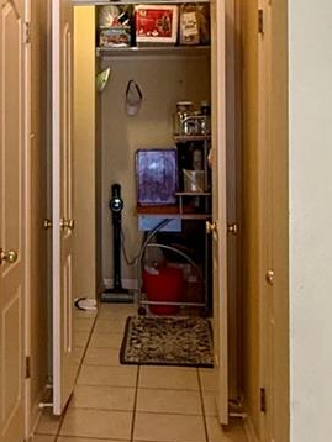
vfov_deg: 31.6
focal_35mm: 60
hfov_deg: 23.9
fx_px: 766
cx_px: 48
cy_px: 110
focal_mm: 2.22
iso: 250
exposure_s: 1/60
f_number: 2.2
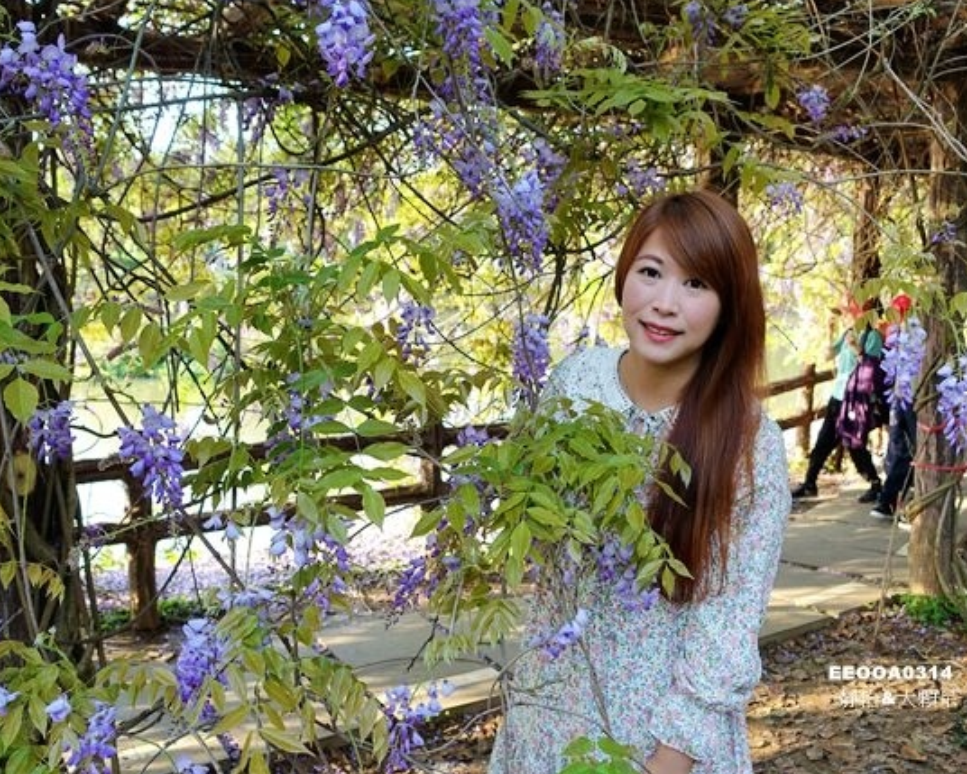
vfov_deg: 44.6
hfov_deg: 54.2
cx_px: 480
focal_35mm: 33
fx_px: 945
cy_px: 385
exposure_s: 1/100
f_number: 2.8
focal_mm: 10.81
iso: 125
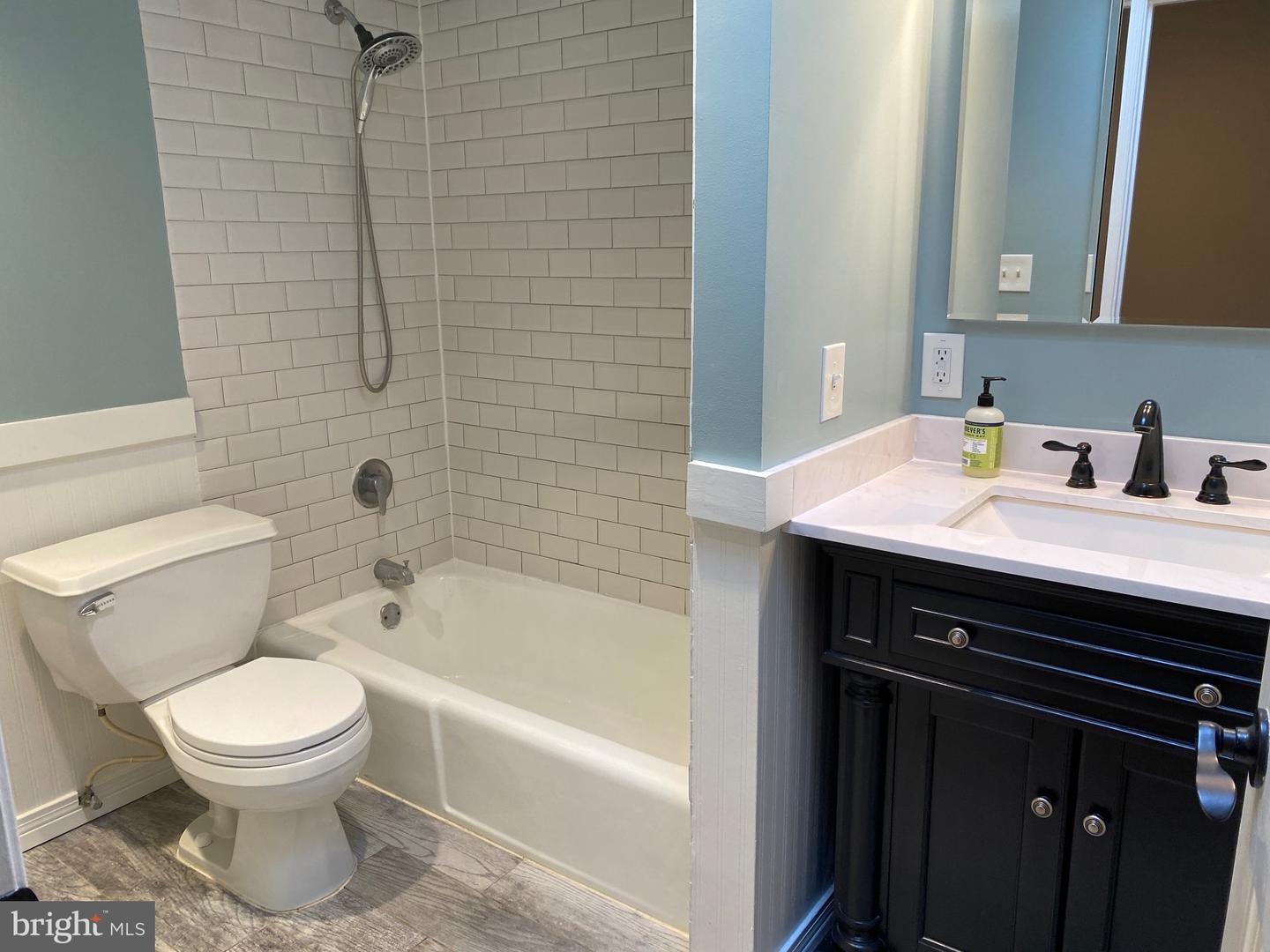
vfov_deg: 53.1
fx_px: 954
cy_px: 476
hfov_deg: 67.3
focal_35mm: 26
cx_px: 635
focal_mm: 4.25
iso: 100
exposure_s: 1/120
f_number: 1.8
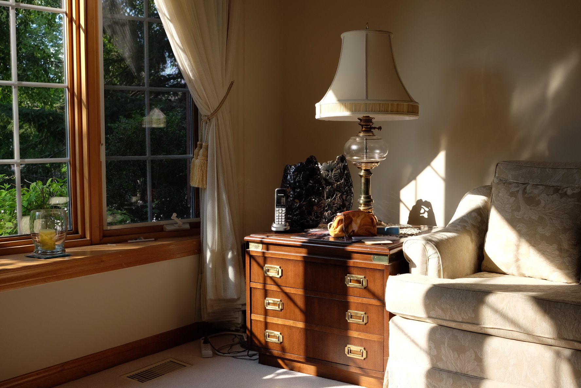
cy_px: 194
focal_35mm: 41
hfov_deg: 47.4
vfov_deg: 32.6
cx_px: 290
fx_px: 662
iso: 200
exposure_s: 1/200
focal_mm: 27
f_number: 5
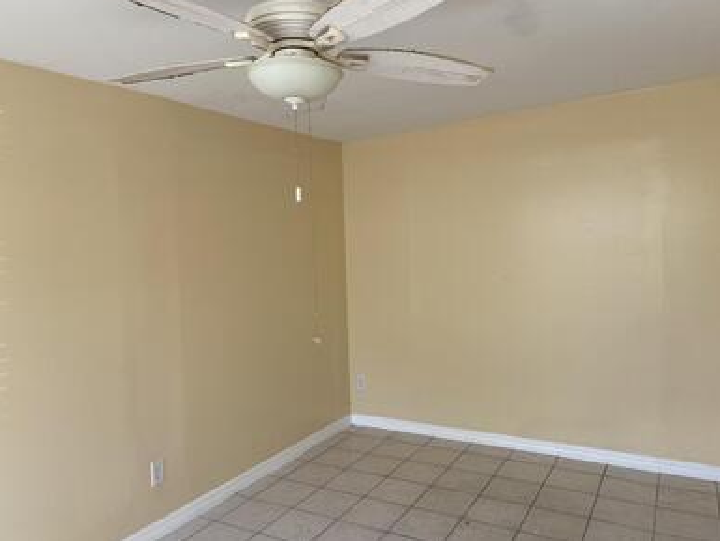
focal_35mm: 27
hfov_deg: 65.3
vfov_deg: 51.4
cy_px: 264
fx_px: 562
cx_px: 357
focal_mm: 4.25
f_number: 1.8
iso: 80
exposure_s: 1/121
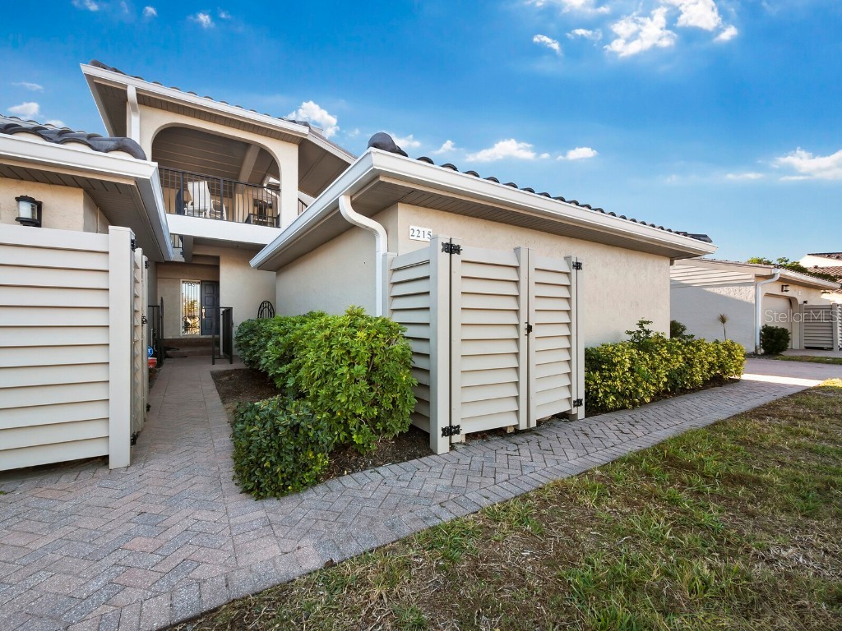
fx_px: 341
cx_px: 421
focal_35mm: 14
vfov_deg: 85.7
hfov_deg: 102.1
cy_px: 316
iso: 400
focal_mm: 7
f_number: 11
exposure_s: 1/40
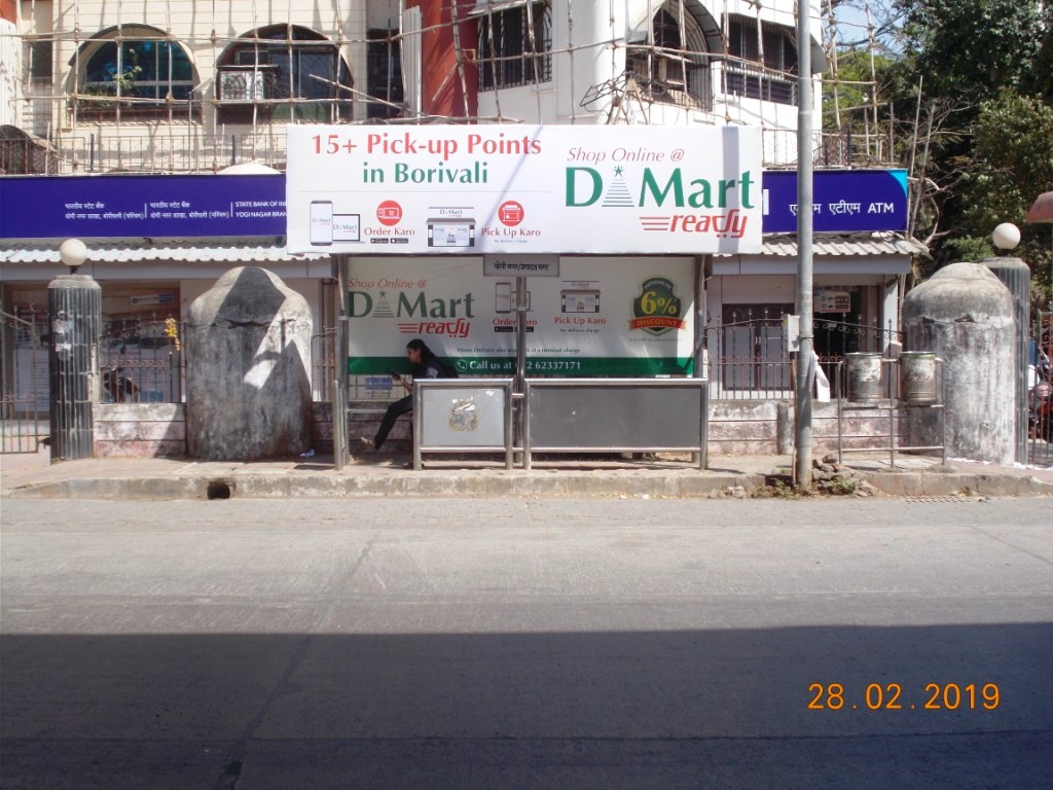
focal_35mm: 50
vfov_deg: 29.1
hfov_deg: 38.2
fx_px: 1521
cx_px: 526
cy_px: 395
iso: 80
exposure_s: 1/400
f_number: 4.5
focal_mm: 9
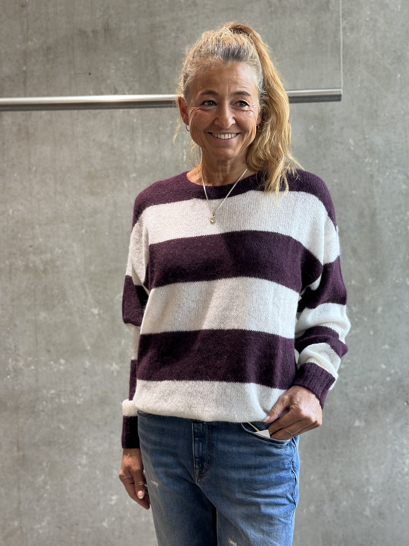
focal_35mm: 48
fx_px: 756
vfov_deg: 39.7
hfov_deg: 30.3
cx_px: 204
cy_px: 273
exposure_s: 1/121
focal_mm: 6.86
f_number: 1.78
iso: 125
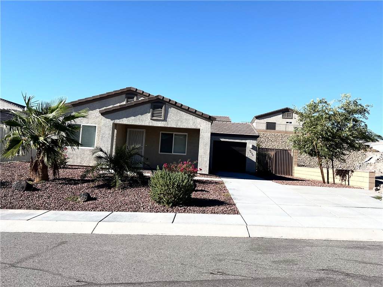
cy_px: 144
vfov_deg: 53.0
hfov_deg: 67.3
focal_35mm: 26
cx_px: 192
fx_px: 288
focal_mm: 5.7
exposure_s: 1/4630
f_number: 1.5
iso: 50
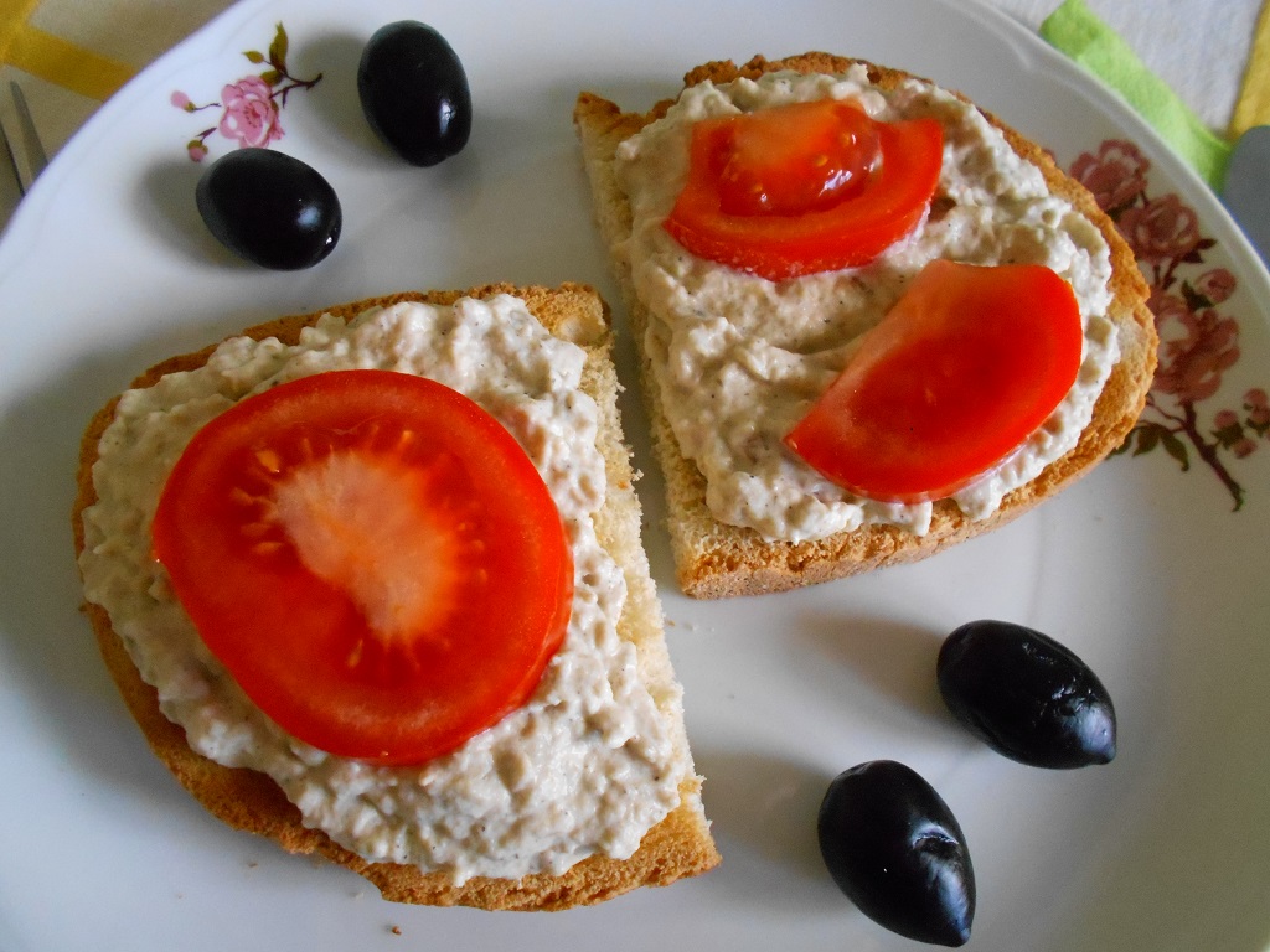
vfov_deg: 53.1
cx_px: 635
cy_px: 476
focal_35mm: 26
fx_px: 954
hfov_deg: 67.3
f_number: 3.2
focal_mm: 4.6
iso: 800
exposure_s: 1/160
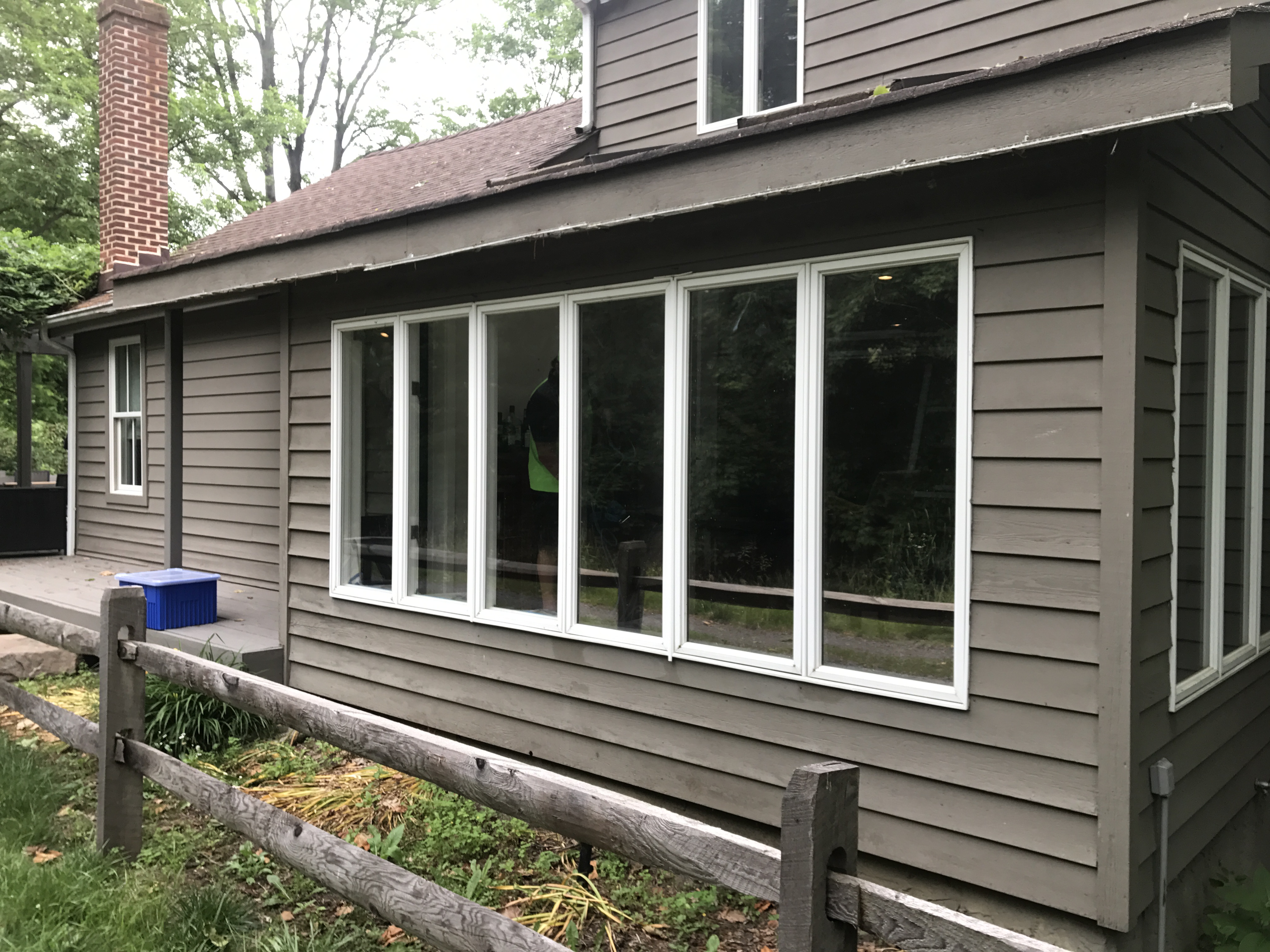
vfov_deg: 49.7
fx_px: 1027
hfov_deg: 63.4
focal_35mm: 28
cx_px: 635
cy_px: 476
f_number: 1.8
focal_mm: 3.99
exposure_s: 1/120
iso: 25
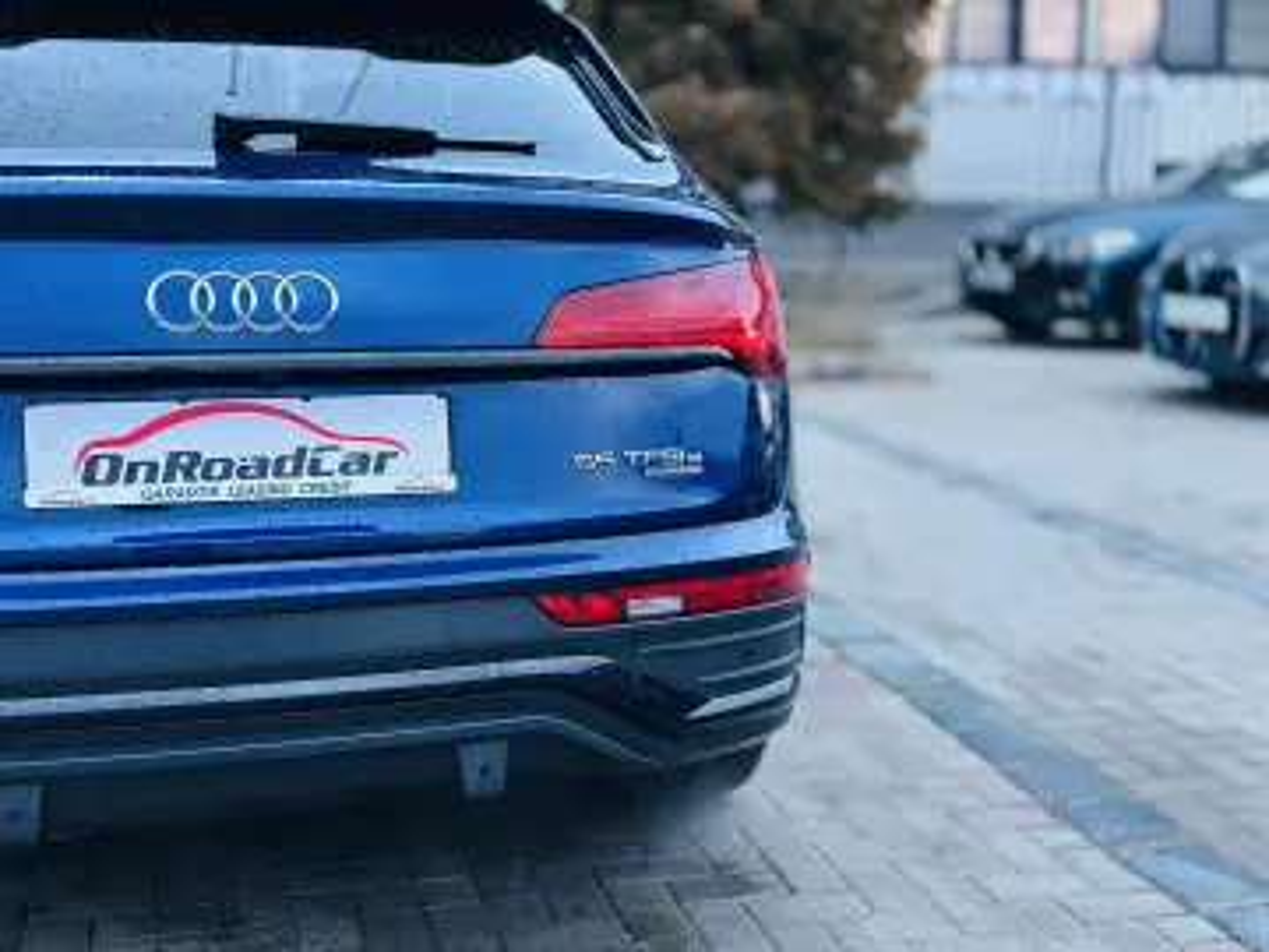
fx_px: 1760
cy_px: 476
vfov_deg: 30.3
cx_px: 634
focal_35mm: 48
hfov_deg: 39.7
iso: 320
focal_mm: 6.86
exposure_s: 1/60
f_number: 1.78
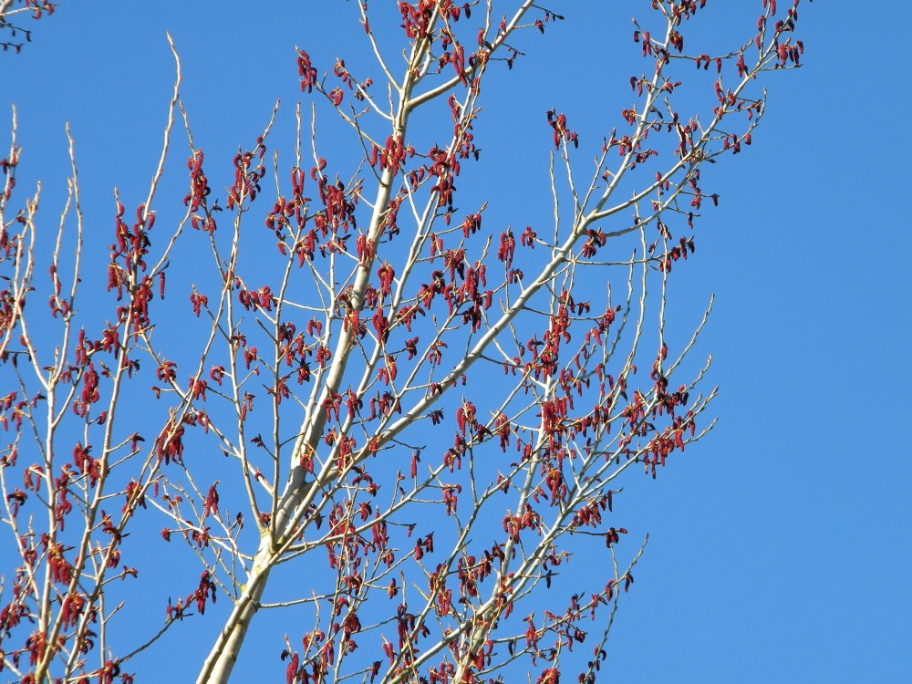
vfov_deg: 8.1
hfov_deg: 10.8
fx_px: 4821
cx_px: 456
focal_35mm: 183
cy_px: 342
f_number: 5.2
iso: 80
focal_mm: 33.1
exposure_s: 1/264
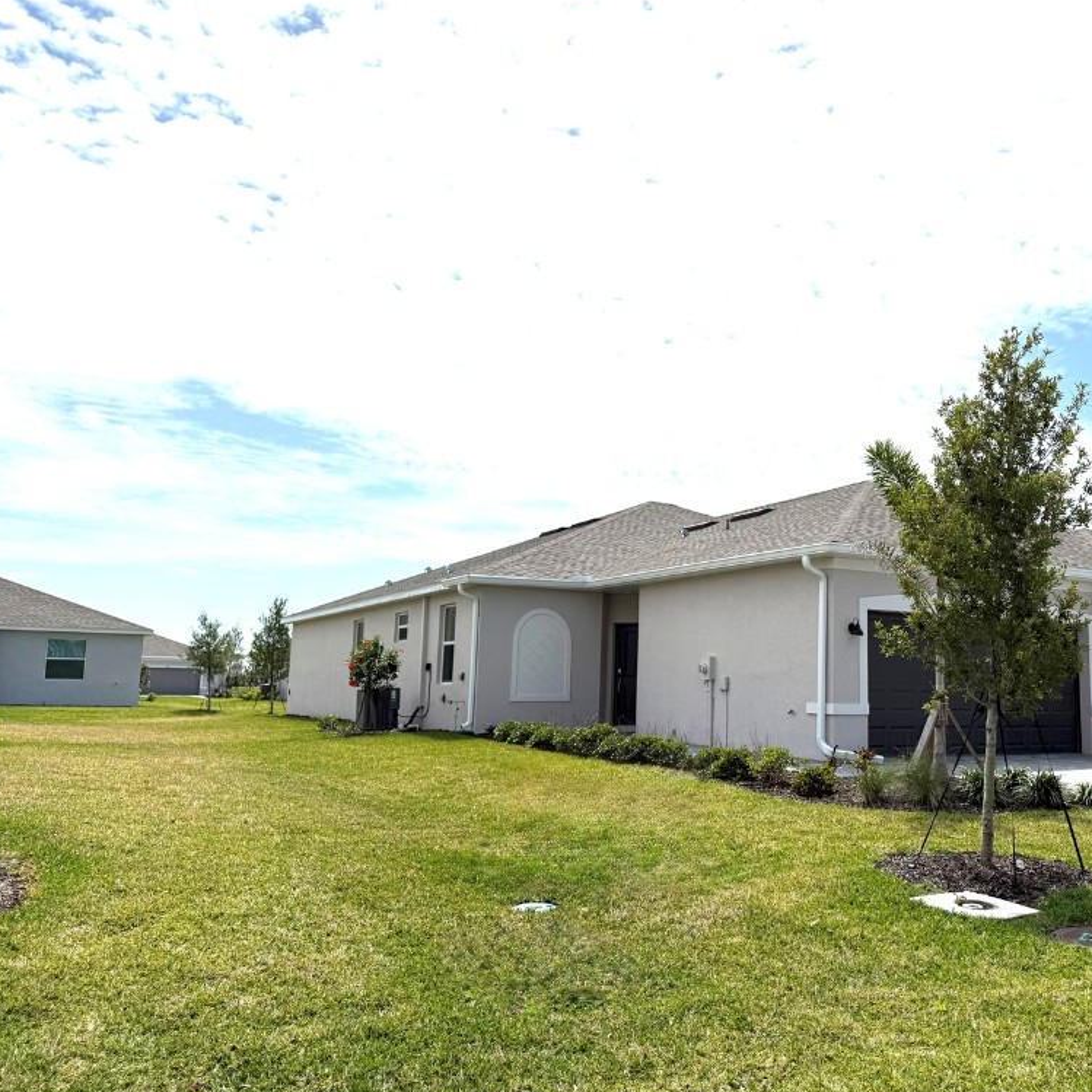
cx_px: 733
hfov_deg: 54.4
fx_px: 1035
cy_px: 547
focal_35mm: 29
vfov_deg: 55.6
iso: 64
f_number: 1.78
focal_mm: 6.76
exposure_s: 1/14286
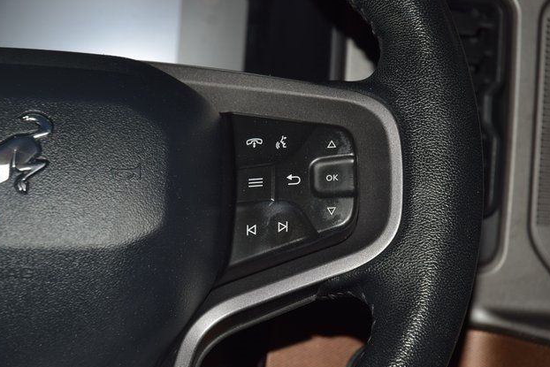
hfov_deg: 18.9
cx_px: 275
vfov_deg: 12.7
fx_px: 1650
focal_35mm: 108
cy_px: 187
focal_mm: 70
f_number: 8
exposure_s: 1/125
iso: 100
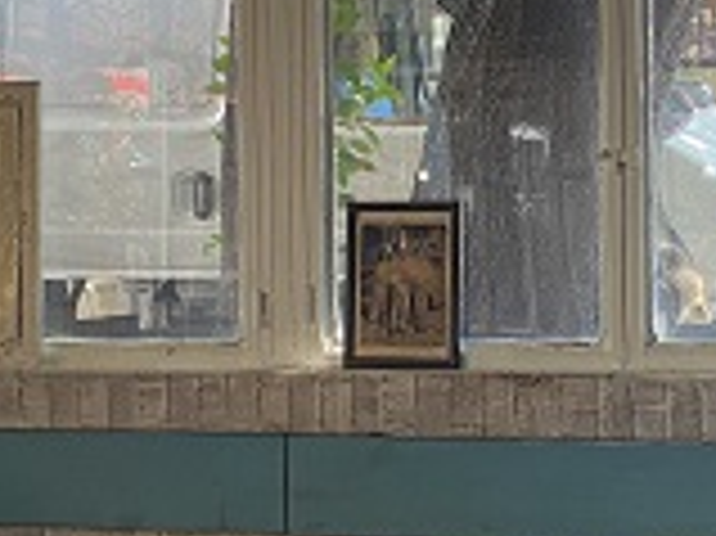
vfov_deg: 15.0
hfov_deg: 20.0
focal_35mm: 98
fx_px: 2026
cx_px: 482
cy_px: 167
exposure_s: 1/97
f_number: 1.8
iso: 125
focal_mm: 4.25
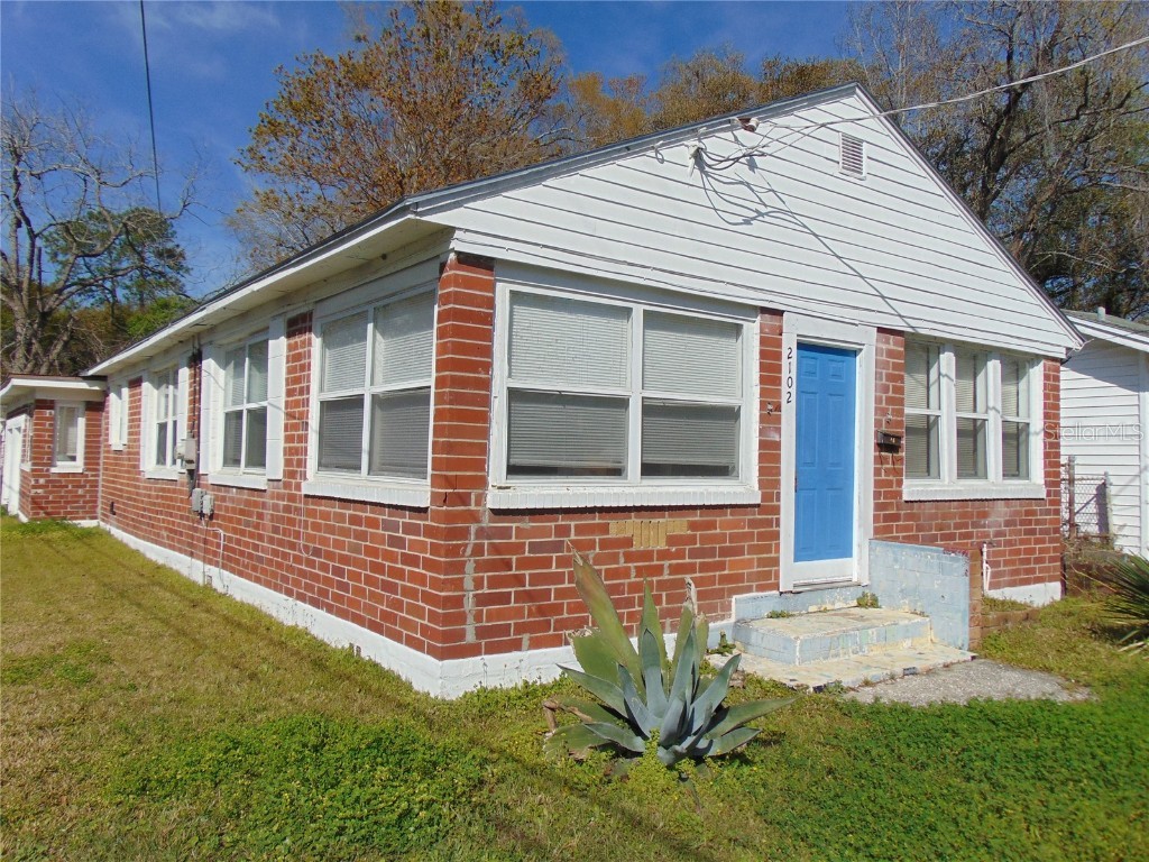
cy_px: 431
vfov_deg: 54.9
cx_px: 574
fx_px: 830
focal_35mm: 25
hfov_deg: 69.4
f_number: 7.7
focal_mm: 4.5
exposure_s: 1/400
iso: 80
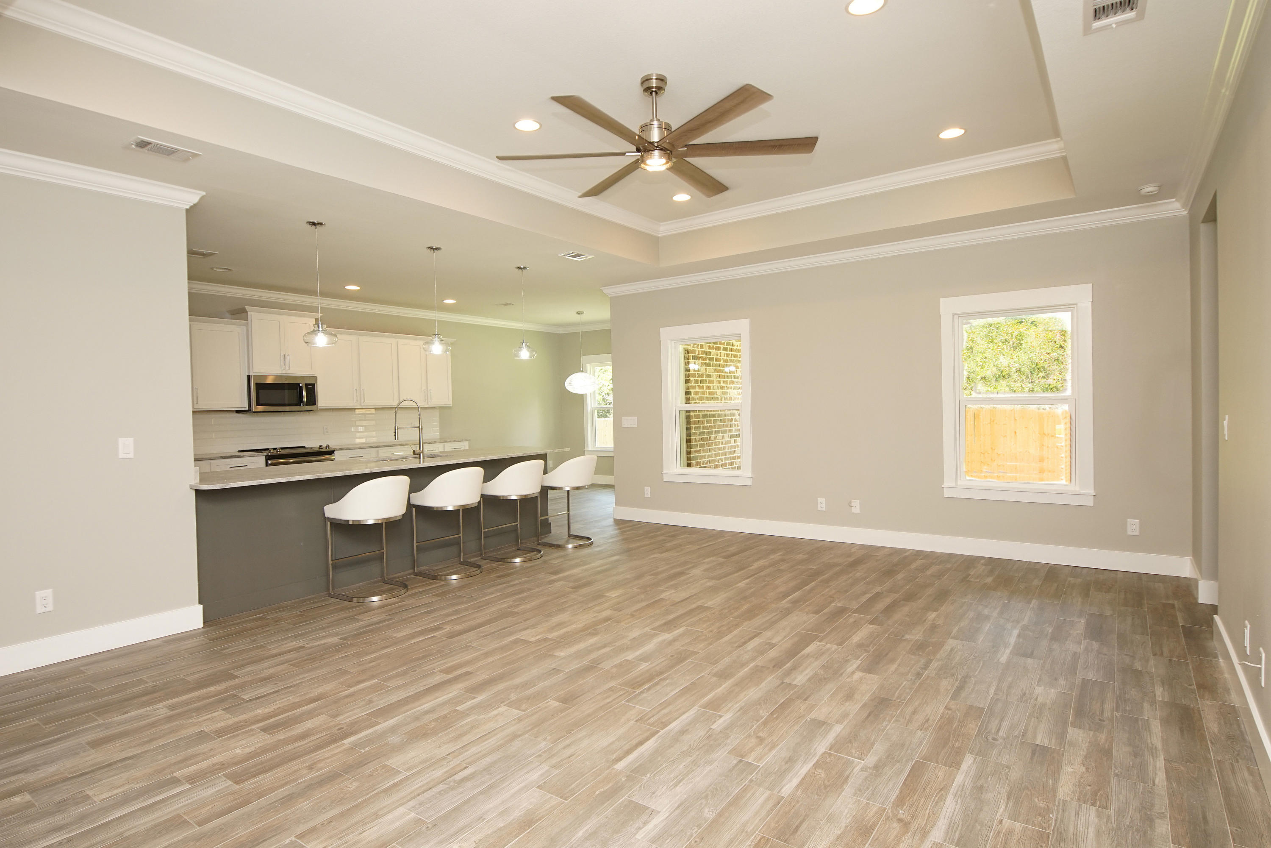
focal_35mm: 18
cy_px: 424
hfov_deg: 90.0
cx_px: 636
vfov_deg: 67.4
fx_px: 636
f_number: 4.5
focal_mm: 12
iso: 400
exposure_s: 1/60
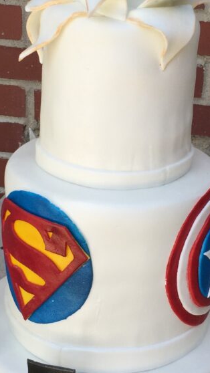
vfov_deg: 47.4
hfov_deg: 27.7
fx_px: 426
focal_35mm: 43
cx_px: 103
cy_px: 189
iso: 32
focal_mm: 4.15
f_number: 2.2
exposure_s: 1/599
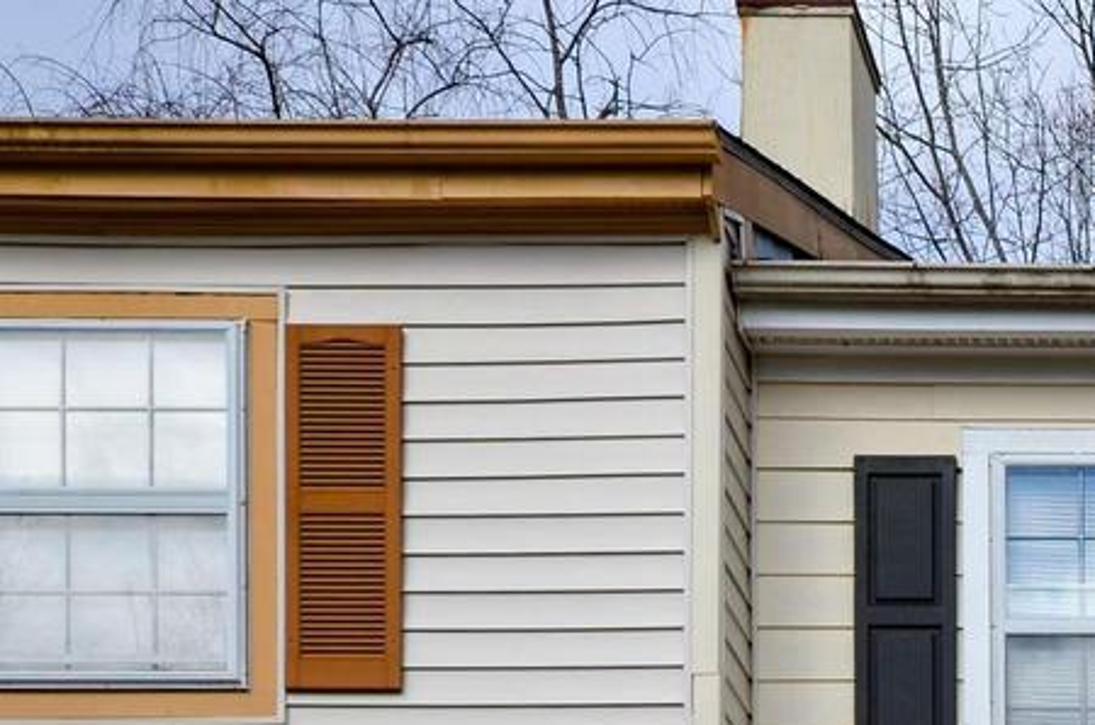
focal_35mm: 96
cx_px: 1635
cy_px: 1042
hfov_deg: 18.8
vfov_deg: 13.5
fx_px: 2914
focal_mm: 20
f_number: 8
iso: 100
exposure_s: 1/250
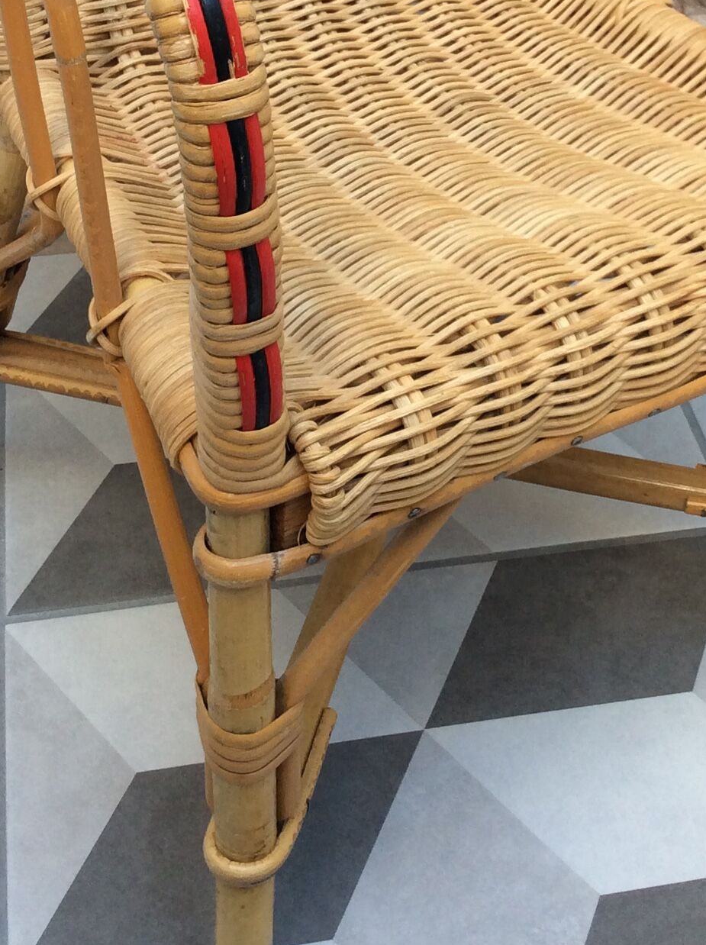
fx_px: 1826
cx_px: 458
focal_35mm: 67
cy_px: 92
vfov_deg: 27.9
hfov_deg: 21.8
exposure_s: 1/50
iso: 32
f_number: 2.4
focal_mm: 3.3
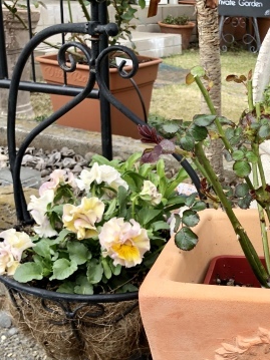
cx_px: 252
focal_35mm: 53
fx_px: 552
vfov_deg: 36.1
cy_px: 214
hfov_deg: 26.4
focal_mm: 4
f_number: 1.8
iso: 20
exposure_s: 1/277
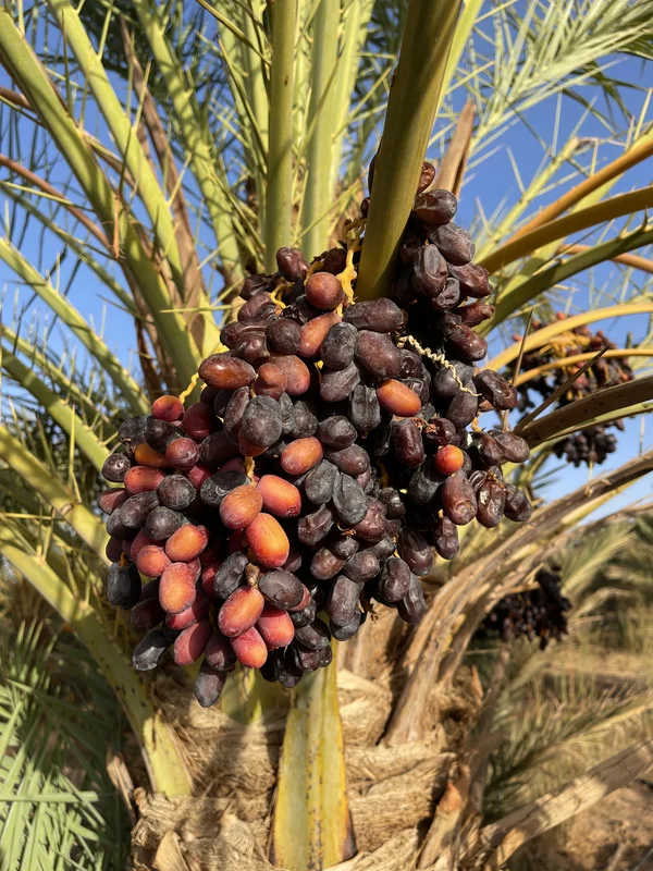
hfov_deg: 53.1
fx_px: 654
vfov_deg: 67.3
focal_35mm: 26
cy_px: 436
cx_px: 326
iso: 32
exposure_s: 1/1553
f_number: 1.6
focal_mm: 5.1
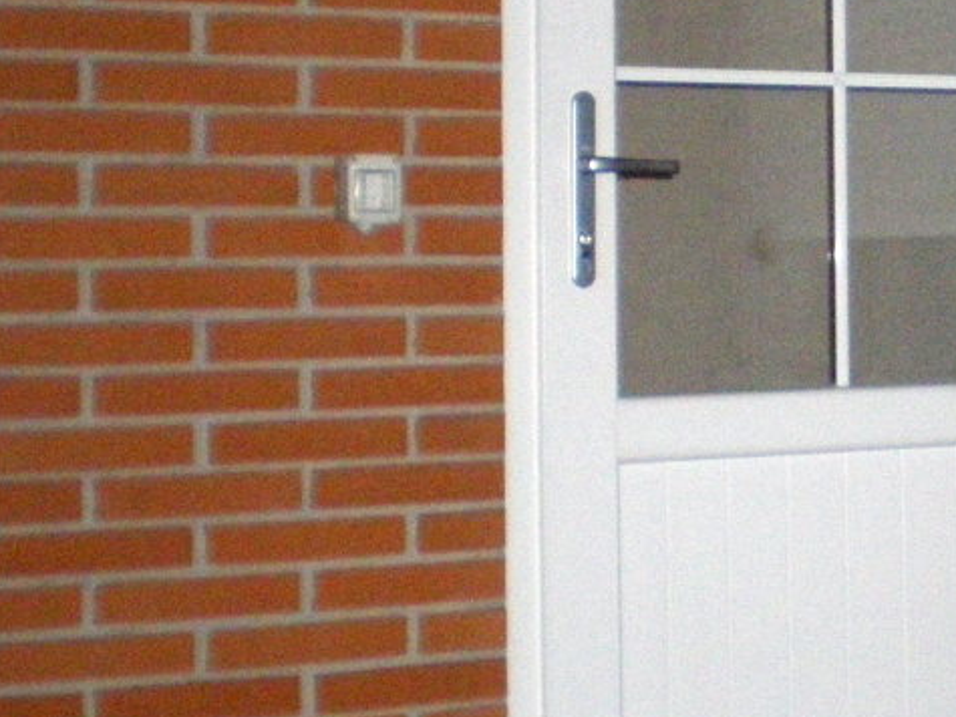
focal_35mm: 91
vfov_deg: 16.1
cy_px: 171
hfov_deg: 20.8
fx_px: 2513
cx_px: 962
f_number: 3.1
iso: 800
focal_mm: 6.3
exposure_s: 1/50
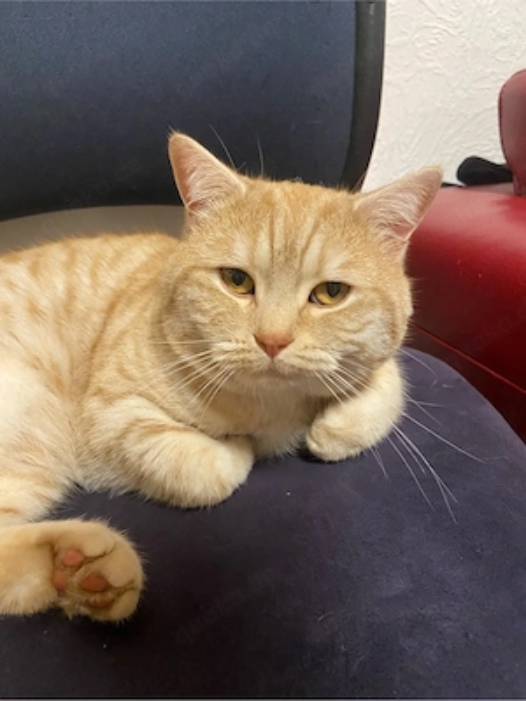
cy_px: 350
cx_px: 263
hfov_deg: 53.1
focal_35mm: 26
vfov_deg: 67.3
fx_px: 527
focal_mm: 4.25
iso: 500
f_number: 1.8
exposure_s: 1/50
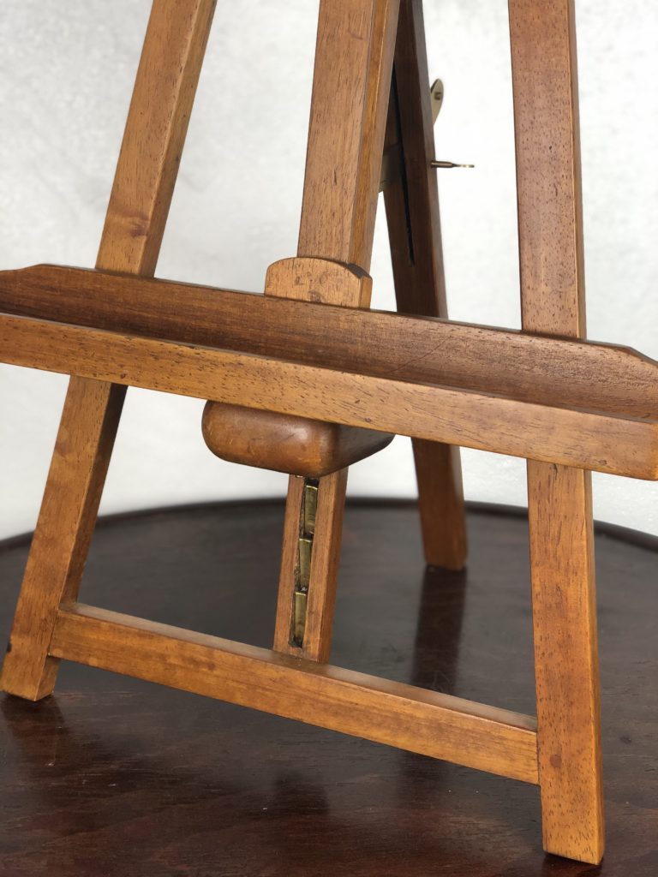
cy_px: 438
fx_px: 1318
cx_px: 329
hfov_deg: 28.0
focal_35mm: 52
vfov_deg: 36.8
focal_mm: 6
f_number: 2.4
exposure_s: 1/50
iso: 64
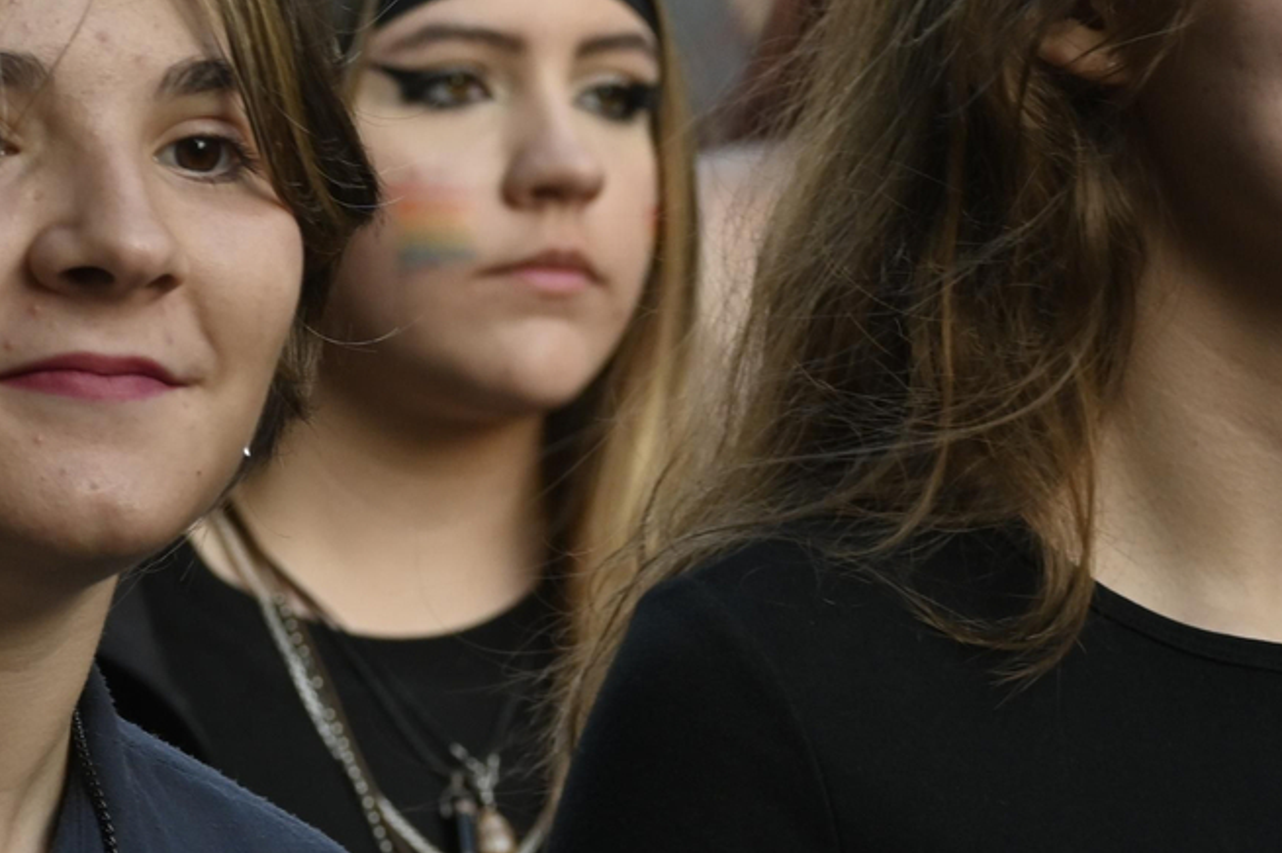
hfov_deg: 6.7
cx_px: -33
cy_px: 524
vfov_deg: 4.5
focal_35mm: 304
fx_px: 10828
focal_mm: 83
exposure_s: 1/320
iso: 400
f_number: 5.6
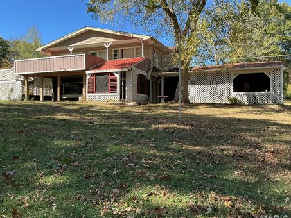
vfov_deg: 44.2
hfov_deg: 56.7
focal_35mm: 32
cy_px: 105
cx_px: 131
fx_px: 269
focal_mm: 3
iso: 25
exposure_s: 1/613
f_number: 1.8
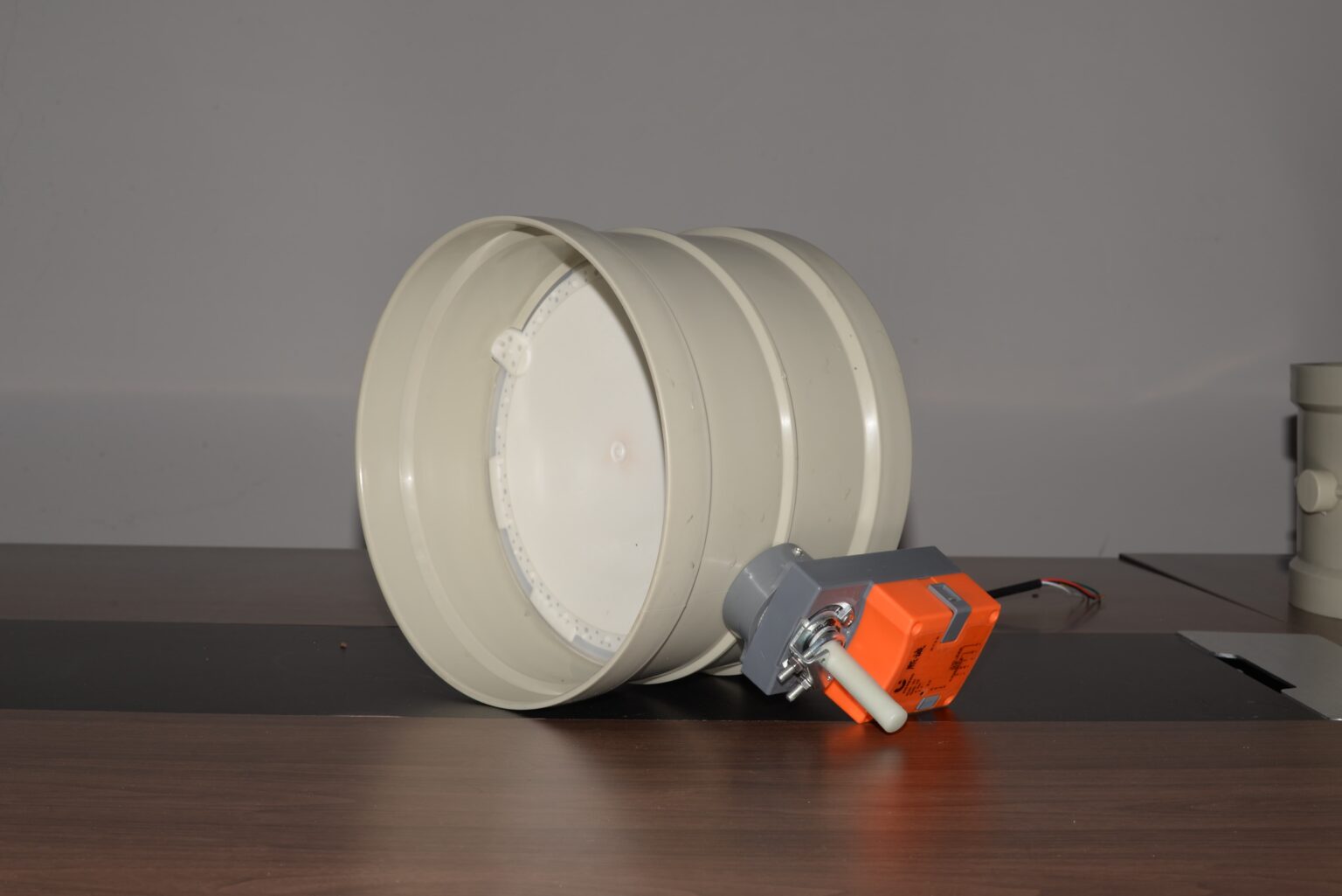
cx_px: 671
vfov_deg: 27.0
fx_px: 1864
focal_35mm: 50
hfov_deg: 39.6
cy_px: 448
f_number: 14
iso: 250
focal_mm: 50
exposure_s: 1/60
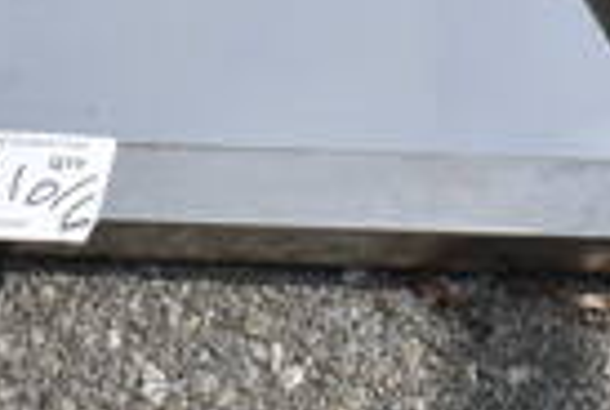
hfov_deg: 16.6
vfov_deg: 10.7
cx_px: 619
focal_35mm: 120
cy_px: -352
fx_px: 2038
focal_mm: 18
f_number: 8
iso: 100
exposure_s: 1/250
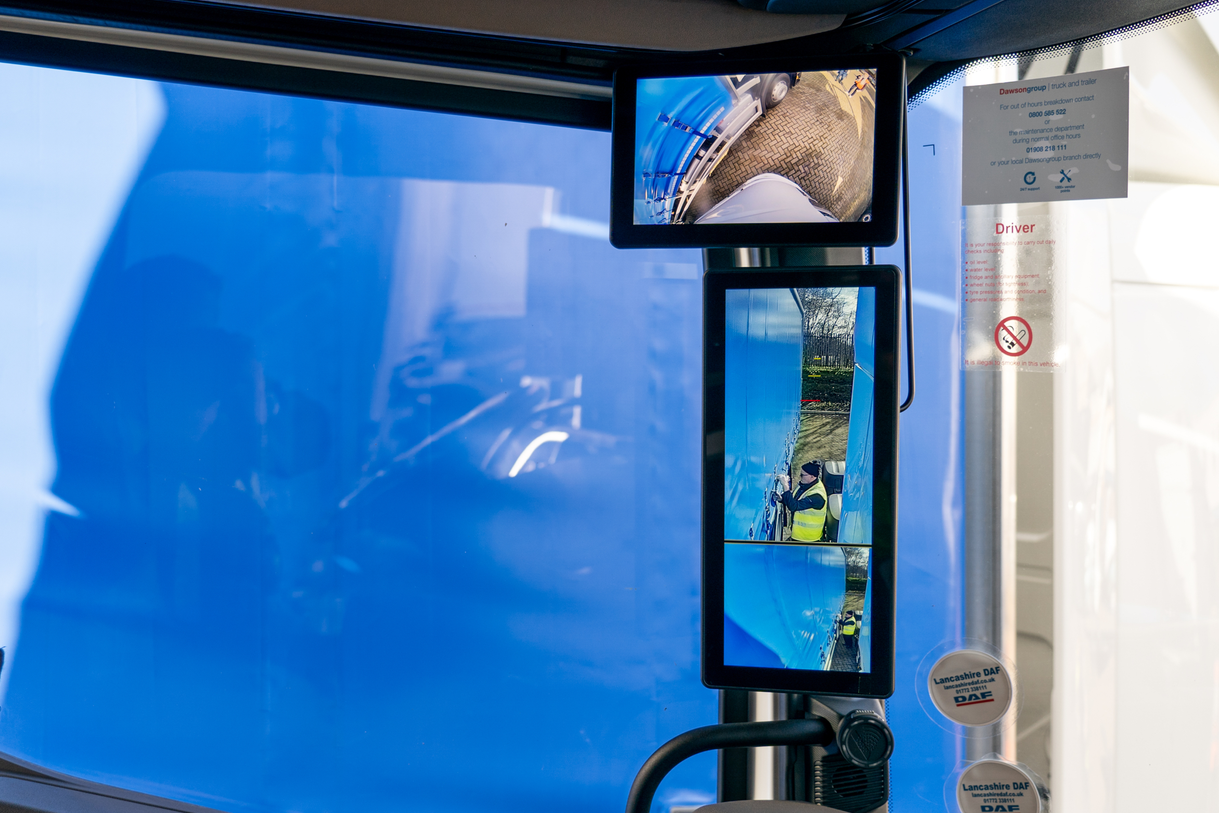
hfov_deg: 45.0
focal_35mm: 43
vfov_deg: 31.2
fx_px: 1456
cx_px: 446
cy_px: 435
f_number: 4
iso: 160
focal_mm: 31
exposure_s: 1/125
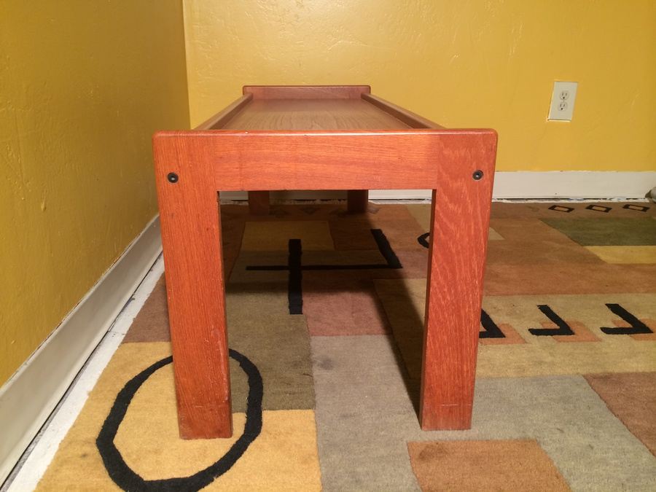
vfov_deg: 46.8
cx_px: 328
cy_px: 246
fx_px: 569
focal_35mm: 30
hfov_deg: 60.0
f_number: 2.2
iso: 80
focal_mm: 4.12
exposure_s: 1/30
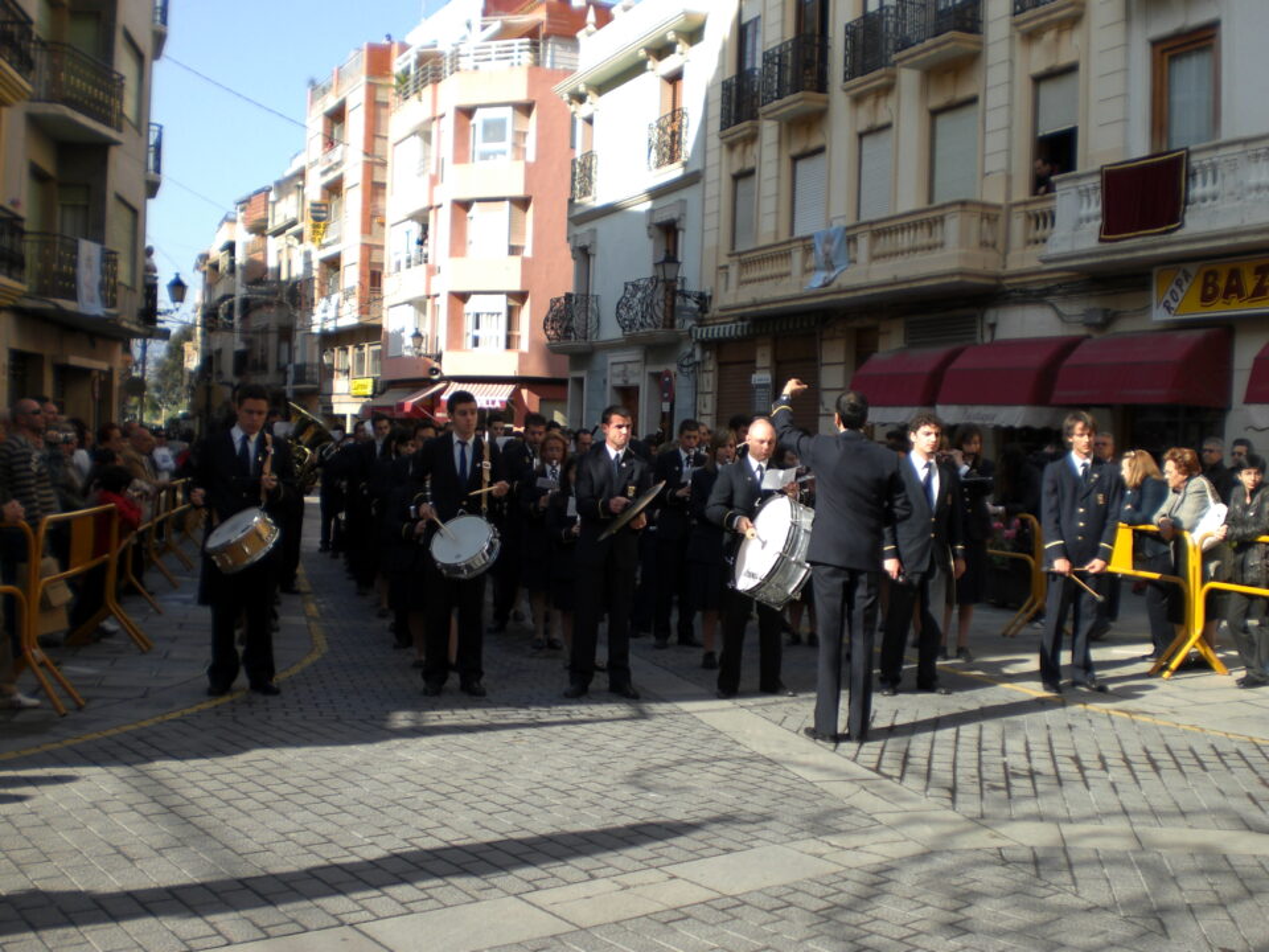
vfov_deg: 37.7
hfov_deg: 49.0
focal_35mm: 38
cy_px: 476
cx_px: 634
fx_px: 1393
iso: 50
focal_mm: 6.3
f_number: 3.1
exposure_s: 1/320
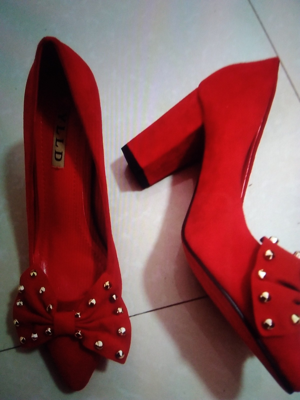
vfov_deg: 61.7
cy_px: 200
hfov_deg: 48.2
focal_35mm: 29
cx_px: 150
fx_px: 335
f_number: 2.4
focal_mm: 2.39
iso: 142
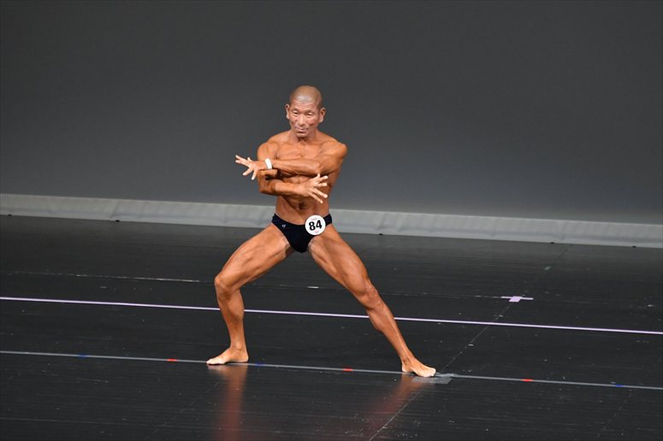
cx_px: 332
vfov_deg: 4.4
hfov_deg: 6.5
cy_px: 220
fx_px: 5798
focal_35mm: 315
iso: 4000
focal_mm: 210
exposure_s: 1/400
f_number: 5.6
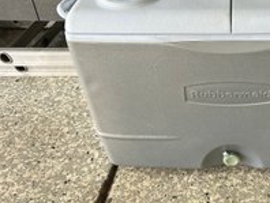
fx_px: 351
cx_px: 227
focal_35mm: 45
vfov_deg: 31.9
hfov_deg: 39.8
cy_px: 63
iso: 40
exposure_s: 1/187
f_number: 1.5
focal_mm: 5.7
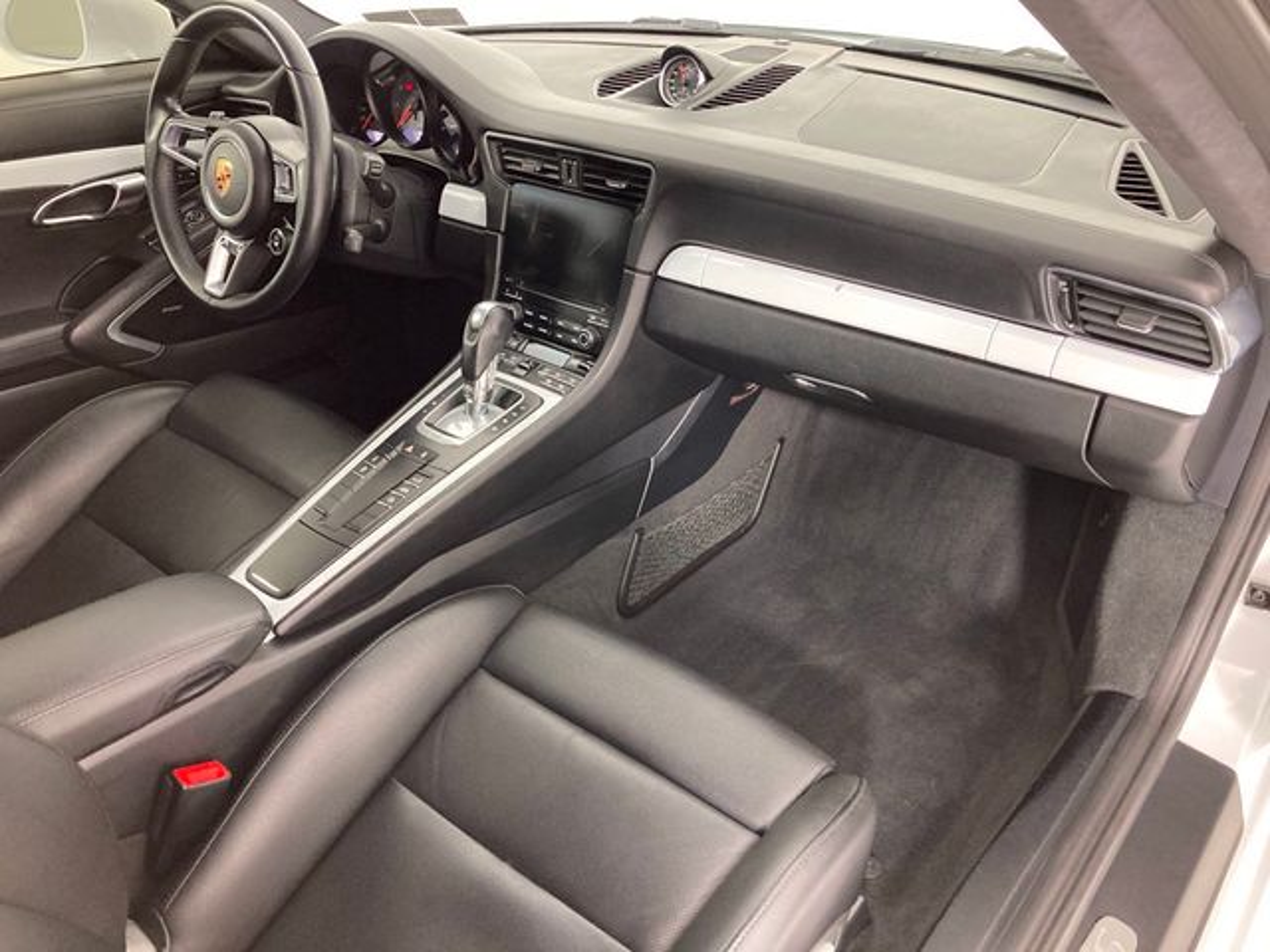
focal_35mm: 28
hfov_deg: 63.4
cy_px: 476
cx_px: 635
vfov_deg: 49.7
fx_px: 1027
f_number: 1.8
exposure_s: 1/60
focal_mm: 3.99
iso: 200
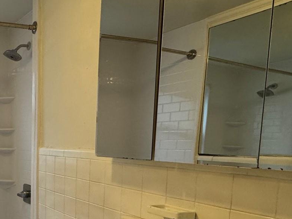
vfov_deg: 37.6
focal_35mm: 37
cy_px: 166
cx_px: -26
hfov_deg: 40.8
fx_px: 312
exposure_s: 1/60
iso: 250
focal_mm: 2.22
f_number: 2.2
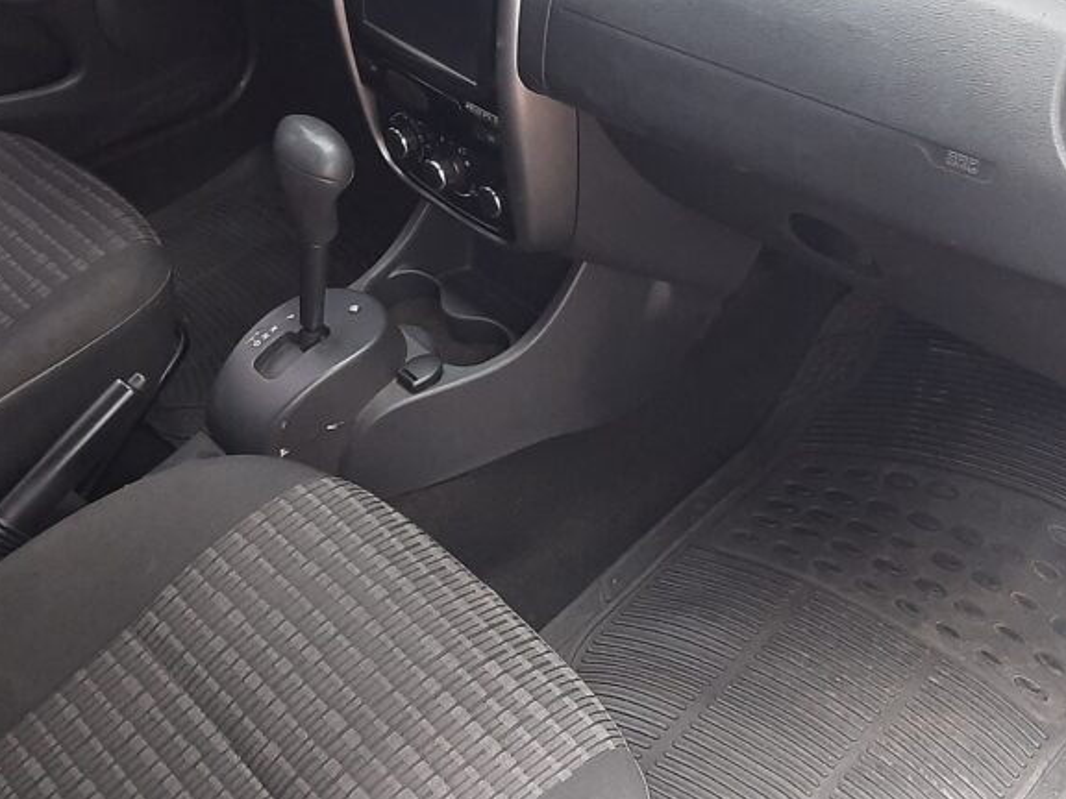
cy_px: 250
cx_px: 522
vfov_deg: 30.0
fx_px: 1478
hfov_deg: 39.7
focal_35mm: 48
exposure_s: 1/20
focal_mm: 3.93
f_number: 1.7
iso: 500
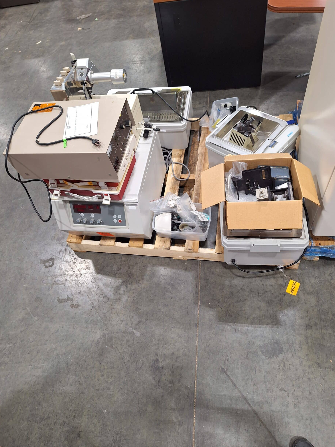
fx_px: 310
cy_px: 224
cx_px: 170
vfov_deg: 71.6
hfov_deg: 56.8
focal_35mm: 24
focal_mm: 5.54
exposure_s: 1/40
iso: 100
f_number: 1.8
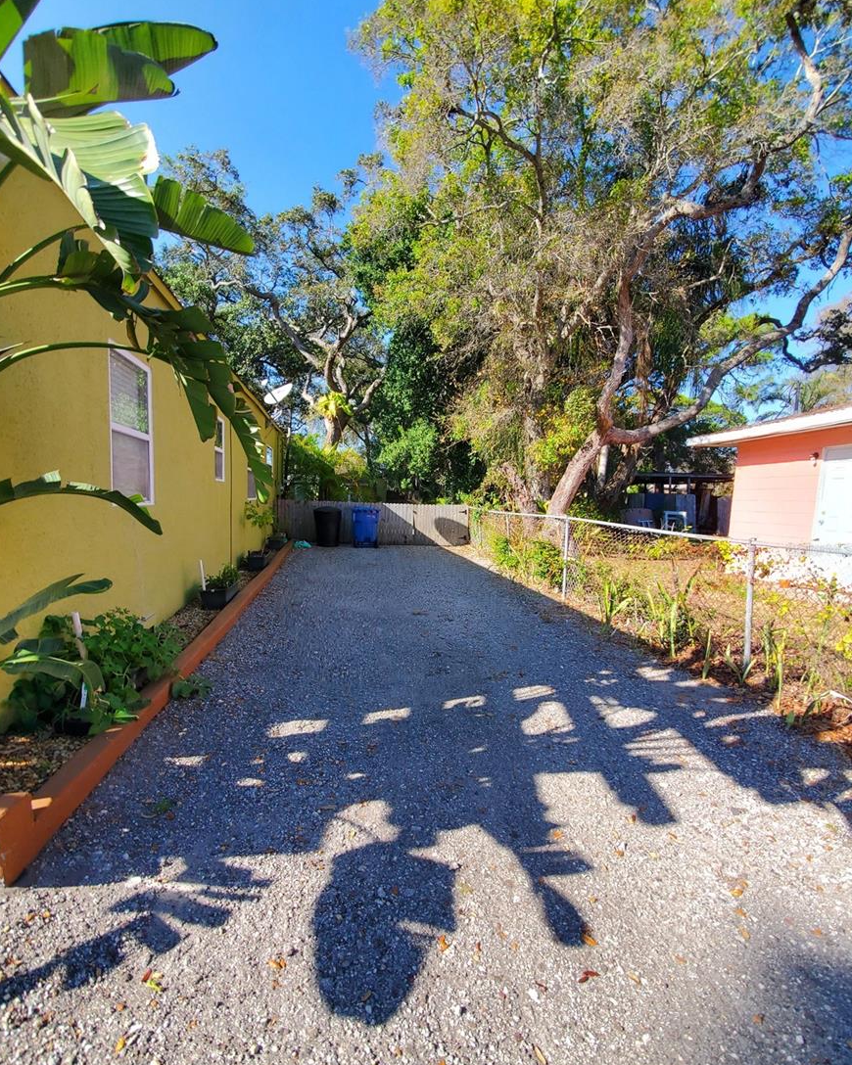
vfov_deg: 100.7
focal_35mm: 14
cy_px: 549
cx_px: 415
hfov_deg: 87.9
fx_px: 441
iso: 50
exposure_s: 1/380
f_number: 2.2
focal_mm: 1.8
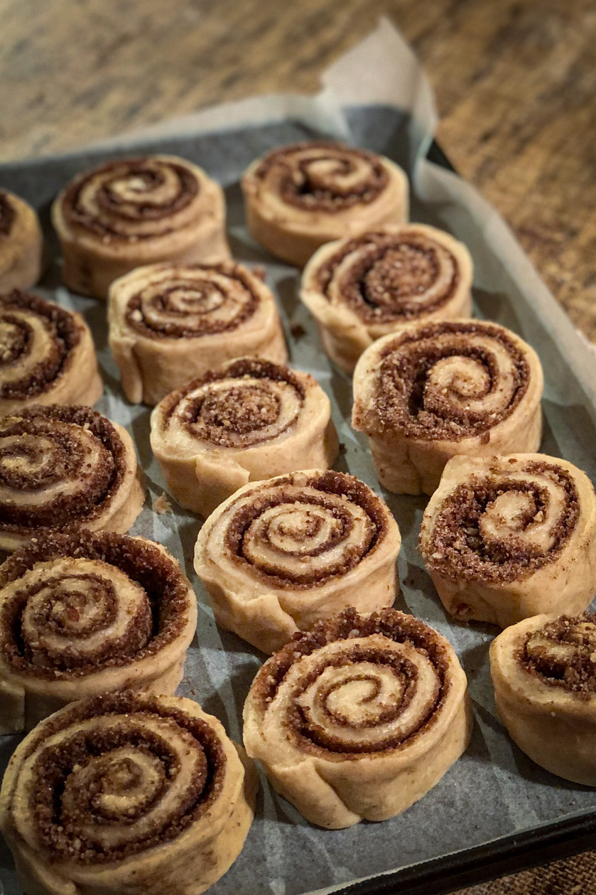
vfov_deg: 36.3
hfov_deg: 24.6
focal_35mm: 55
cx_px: 335
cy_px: 446
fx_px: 1366
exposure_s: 1/8
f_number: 2.4
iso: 200
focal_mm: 6
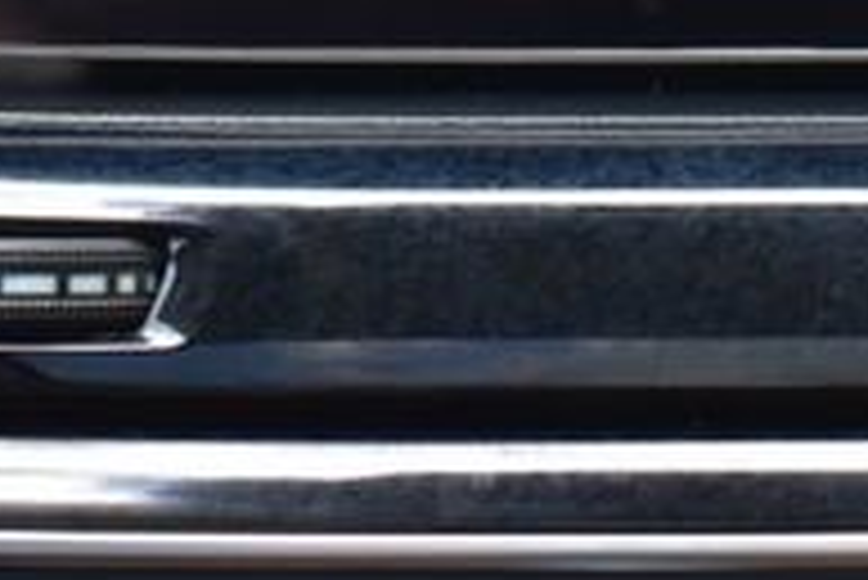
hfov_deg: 15.7
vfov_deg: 10.2
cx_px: 756
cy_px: -339
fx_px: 3113
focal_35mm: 129
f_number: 8
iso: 400
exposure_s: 1/60
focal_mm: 26
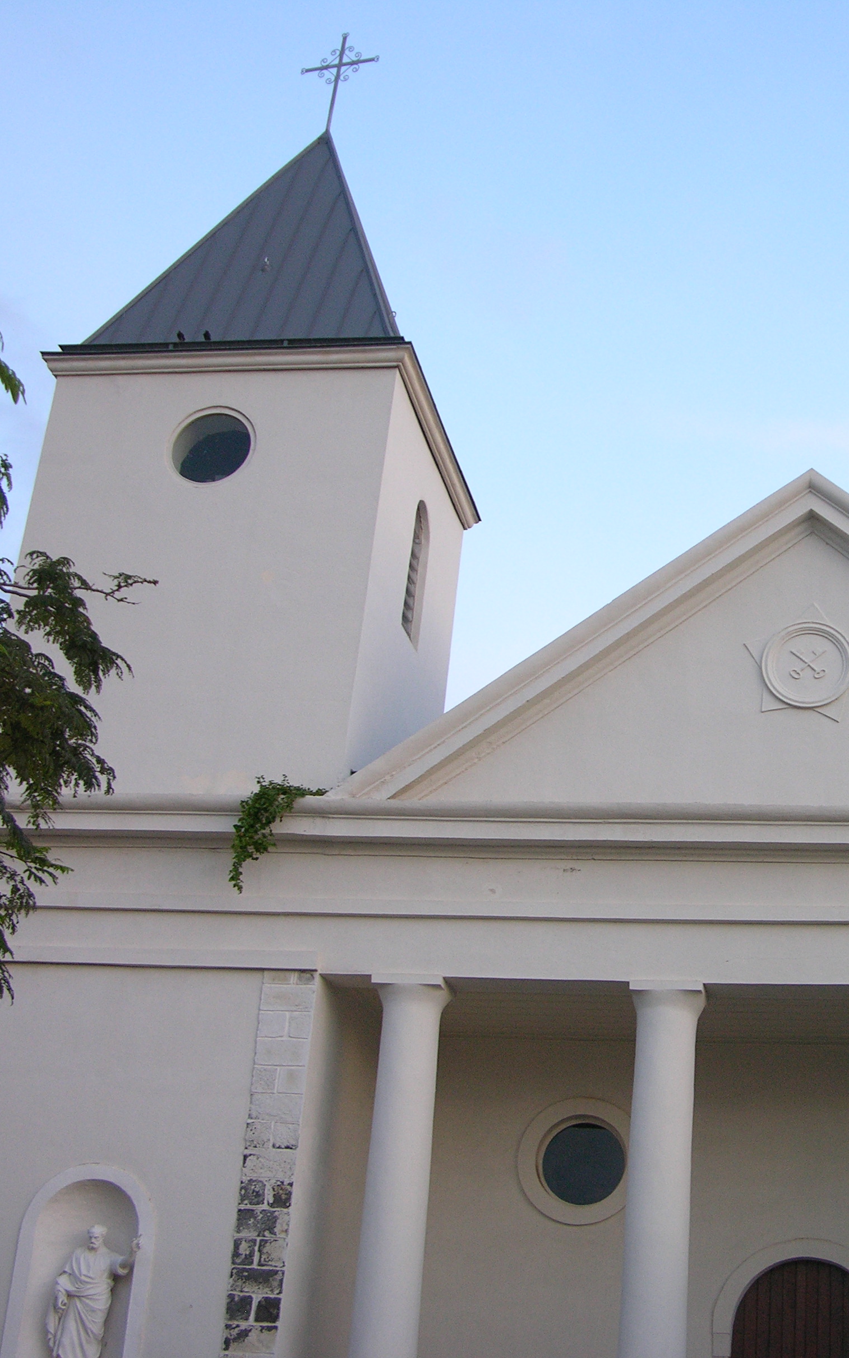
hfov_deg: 25.2
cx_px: 726
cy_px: 677
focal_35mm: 50
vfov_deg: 40.3
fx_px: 1851
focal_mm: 8.9
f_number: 2.8
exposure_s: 1/30
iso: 100
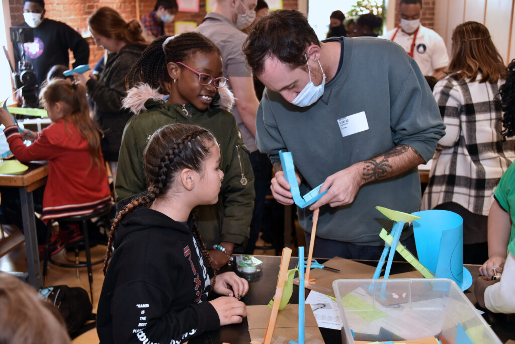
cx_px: 258
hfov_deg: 44.5
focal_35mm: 44
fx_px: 630
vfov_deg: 30.6
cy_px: 172
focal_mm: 44
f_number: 4.2
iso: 1000
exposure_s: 1/100
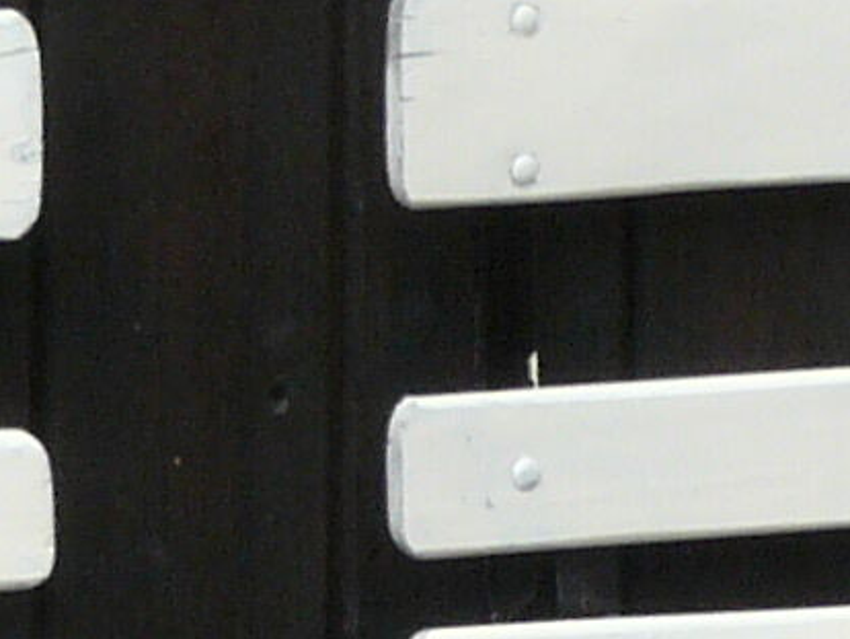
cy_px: 1543
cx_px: 1640
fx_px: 10933
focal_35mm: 445
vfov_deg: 3.3
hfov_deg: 4.4
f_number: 5.6
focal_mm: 10.1
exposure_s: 1/200
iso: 100
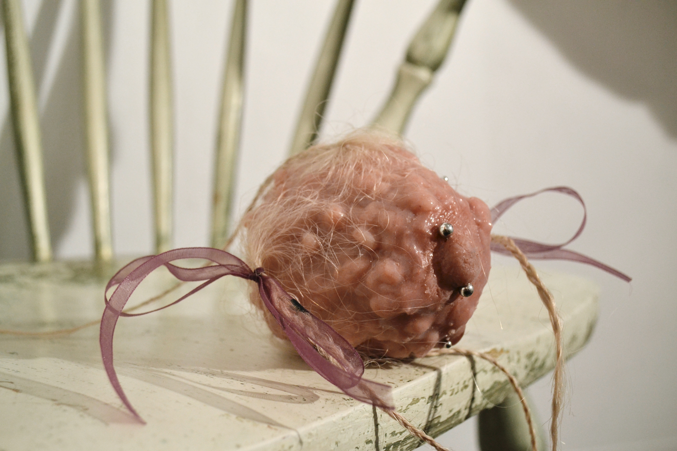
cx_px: 338
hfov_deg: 45.0
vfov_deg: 30.8
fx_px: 818
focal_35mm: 44
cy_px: 226
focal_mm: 29
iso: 1600
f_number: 4.5
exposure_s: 1/60
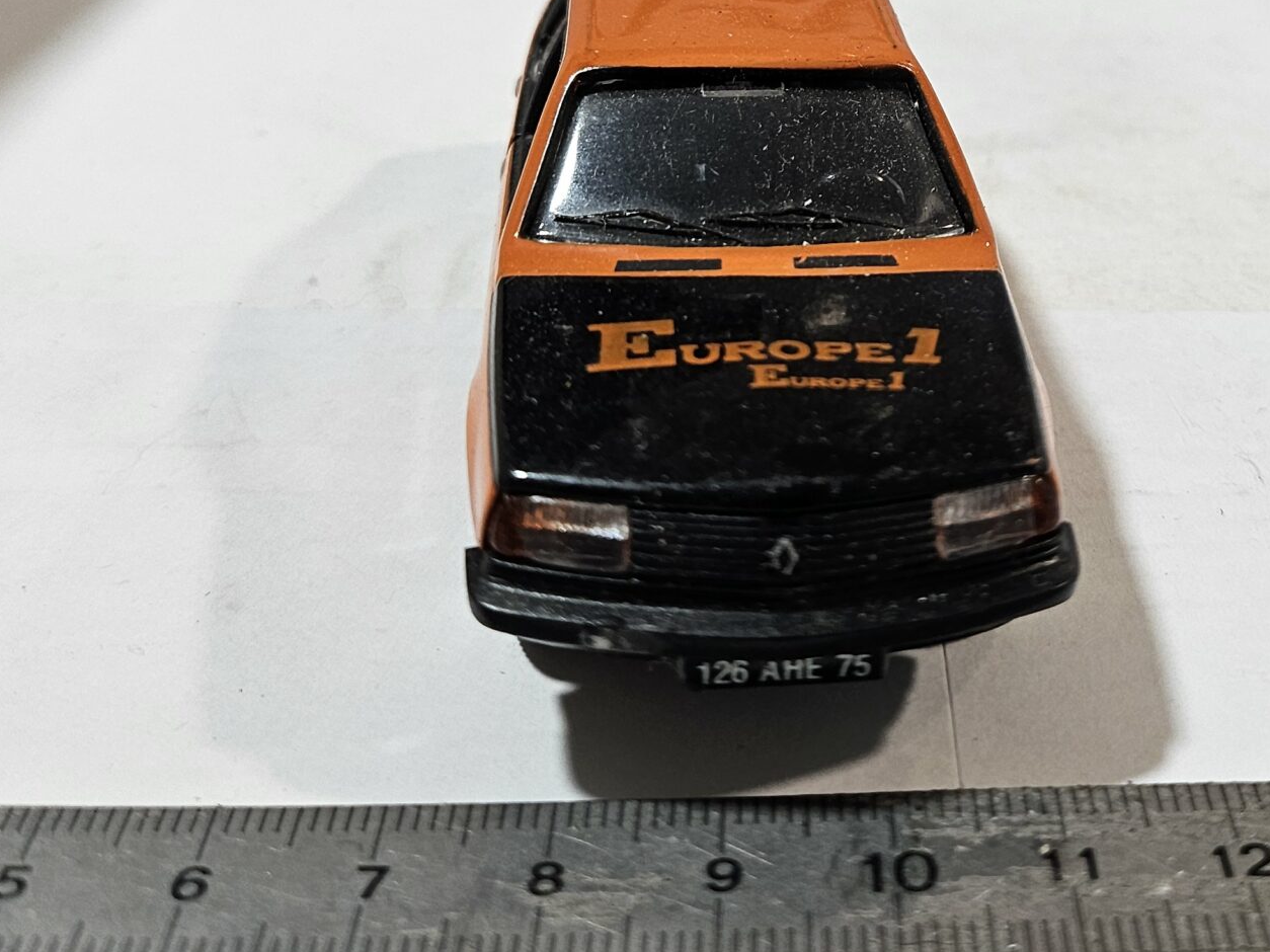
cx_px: 852
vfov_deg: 28.4
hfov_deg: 38.5
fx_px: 1797
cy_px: 71
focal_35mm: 49
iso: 100
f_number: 1.8
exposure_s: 1/100
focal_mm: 5
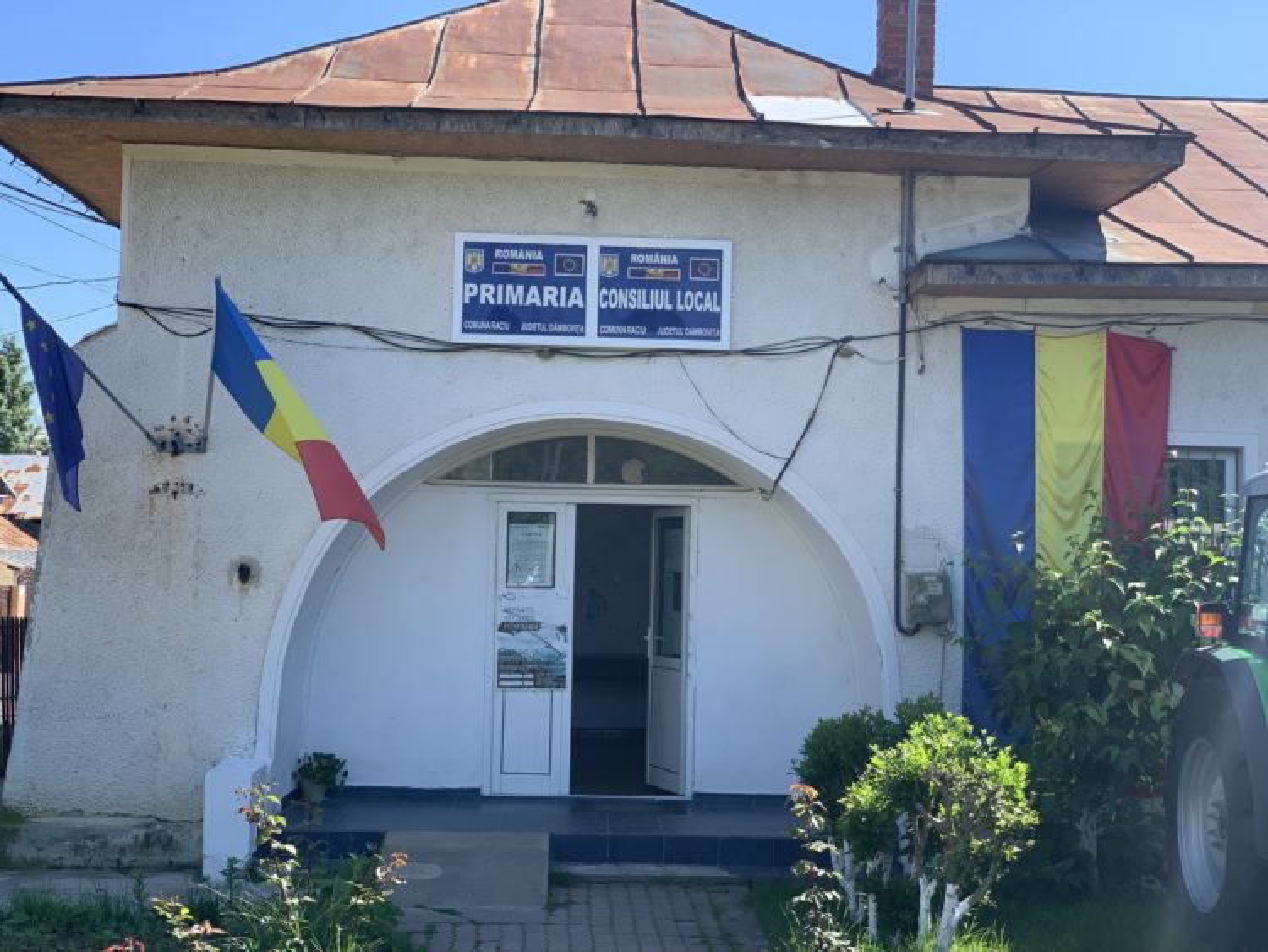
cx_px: 634
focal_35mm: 52
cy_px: 476
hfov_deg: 36.8
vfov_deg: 28.0
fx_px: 1905
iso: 16
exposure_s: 1/363
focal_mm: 6
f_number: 2.4
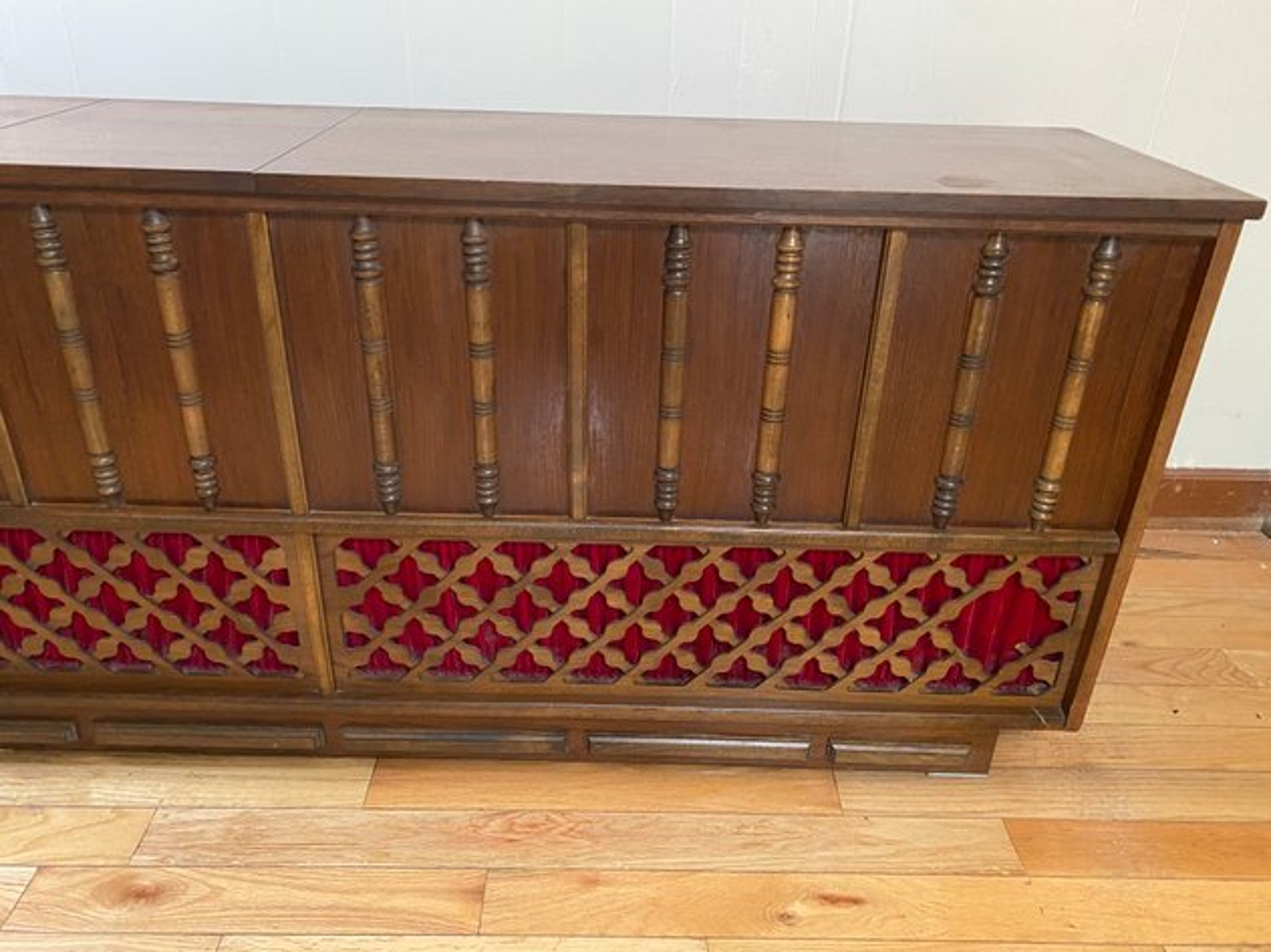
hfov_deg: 67.3
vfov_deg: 53.0
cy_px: 476
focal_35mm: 26
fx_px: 954
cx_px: 636
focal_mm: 4.25
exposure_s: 1/40
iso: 500
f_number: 1.8
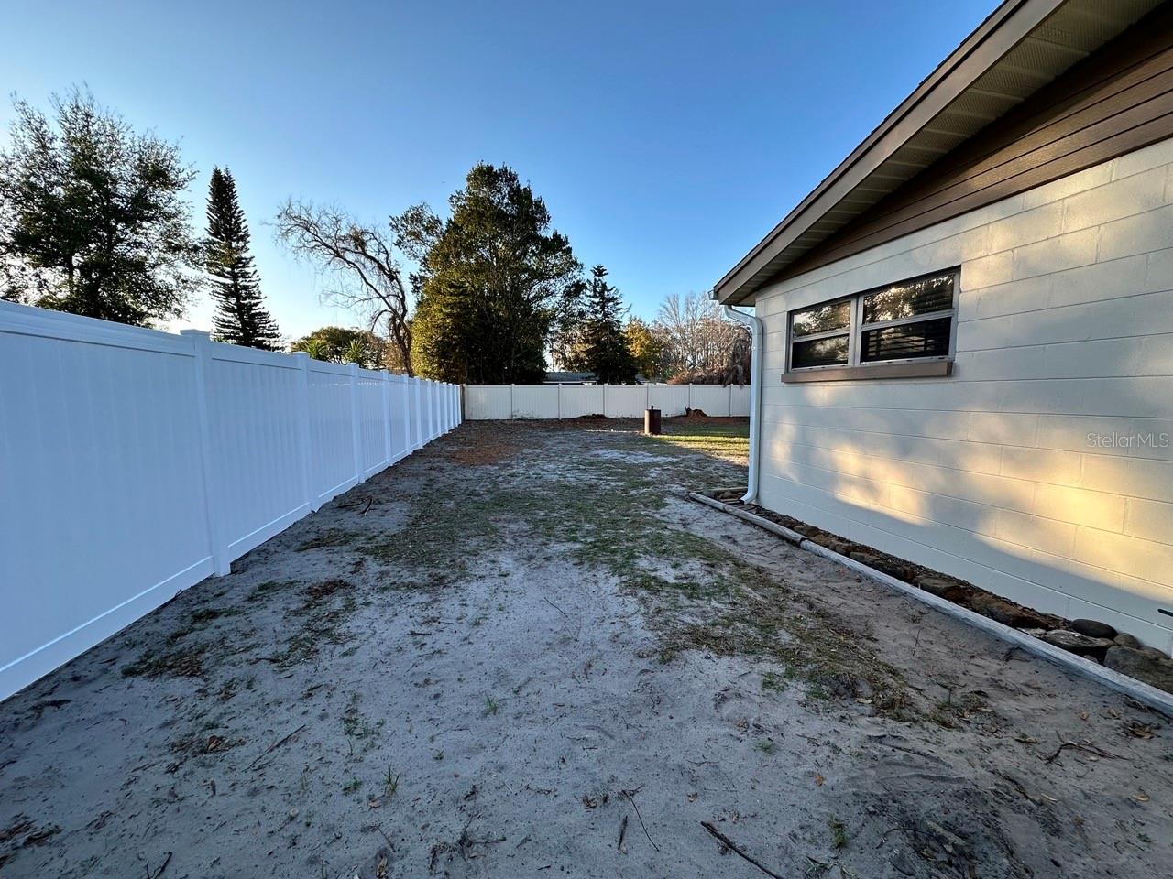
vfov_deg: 85.7
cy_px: 440
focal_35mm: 14
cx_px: 586
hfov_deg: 102.1
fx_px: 474
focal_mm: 2.22
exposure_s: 1/375
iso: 40
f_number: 2.2
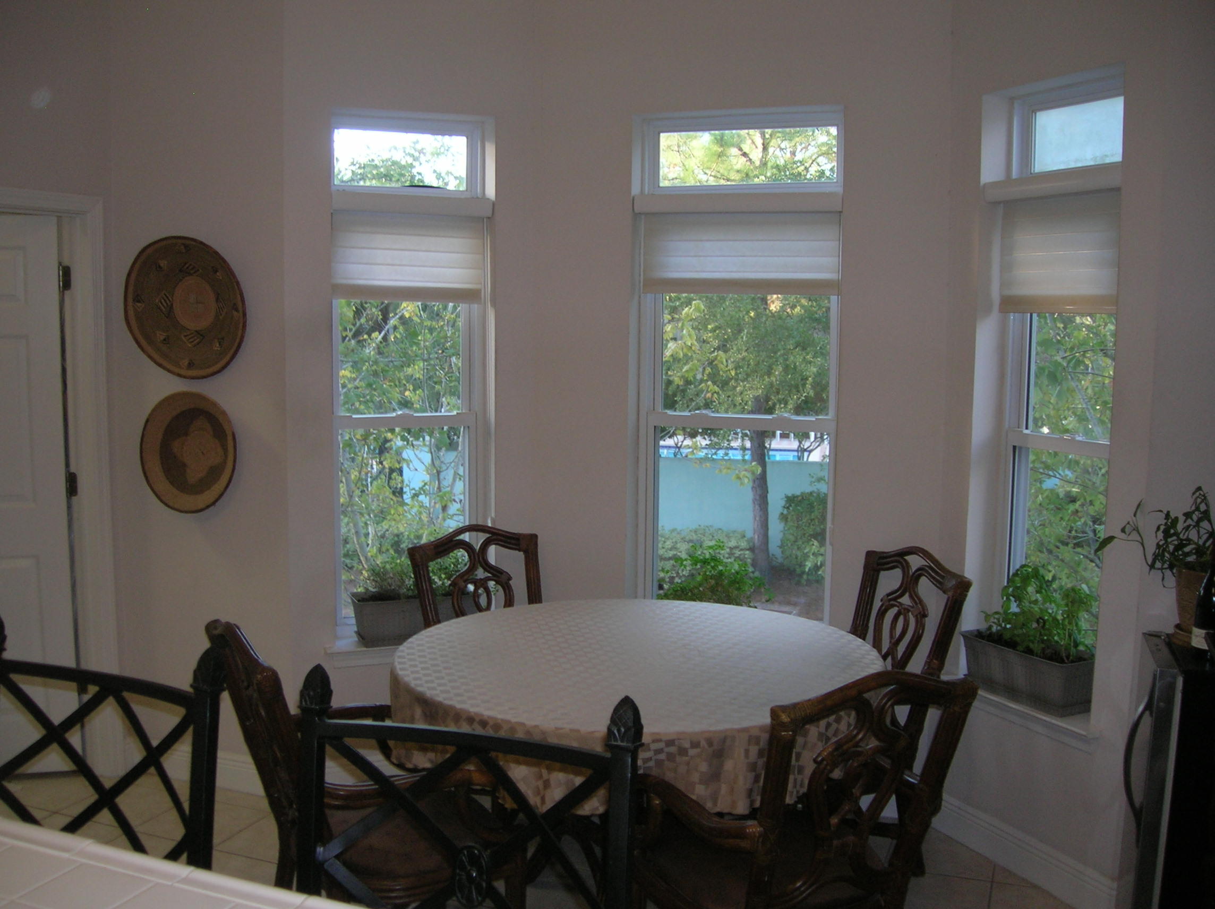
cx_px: 608
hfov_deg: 54.0
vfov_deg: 41.7
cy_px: 454
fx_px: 1192
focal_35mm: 34
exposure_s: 1/31.4
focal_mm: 5.7
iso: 81
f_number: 2.9
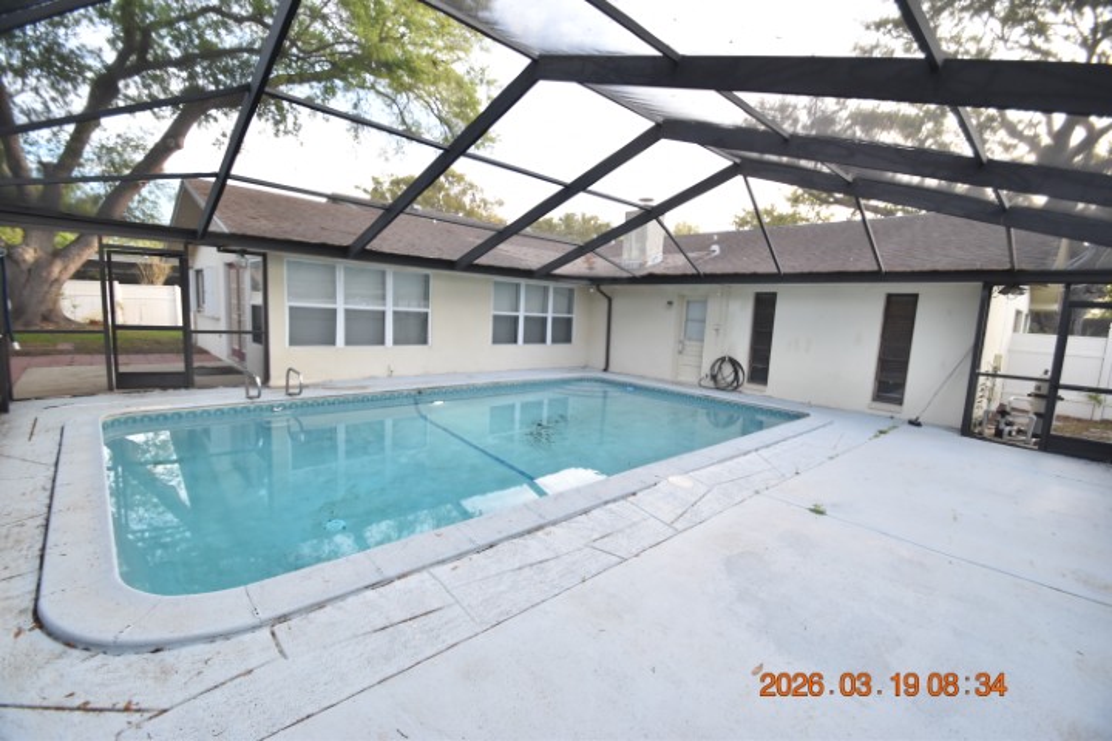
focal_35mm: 15
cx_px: 556
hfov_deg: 100.4
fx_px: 463
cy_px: 370
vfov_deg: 77.3
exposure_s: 1/350
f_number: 3.5
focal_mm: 10
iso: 800
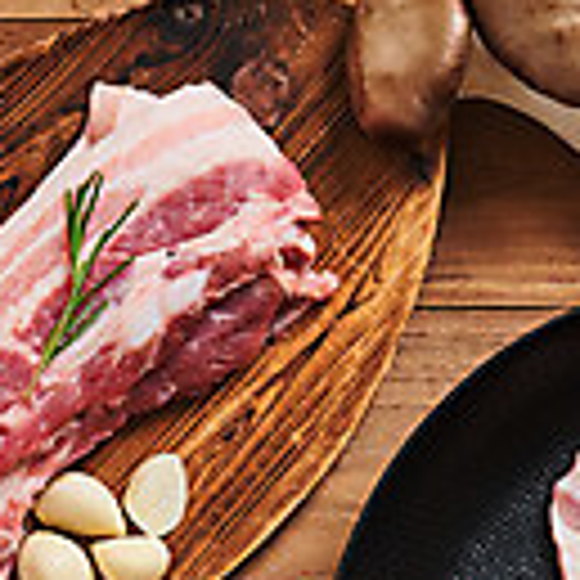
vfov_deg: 9.4
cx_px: 250
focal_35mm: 185
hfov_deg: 9.5
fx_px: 3507
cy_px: 535
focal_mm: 70
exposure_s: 1/125
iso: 100
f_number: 5.6
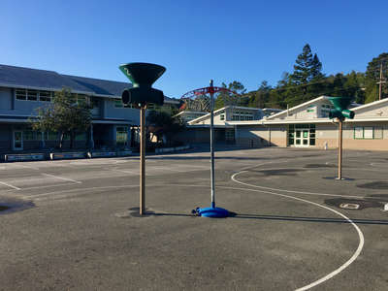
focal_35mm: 29
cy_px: 146
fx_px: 325
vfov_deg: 48.2
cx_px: 194
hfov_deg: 61.7
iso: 25
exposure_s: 1/1166
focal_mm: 4.15
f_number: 2.2
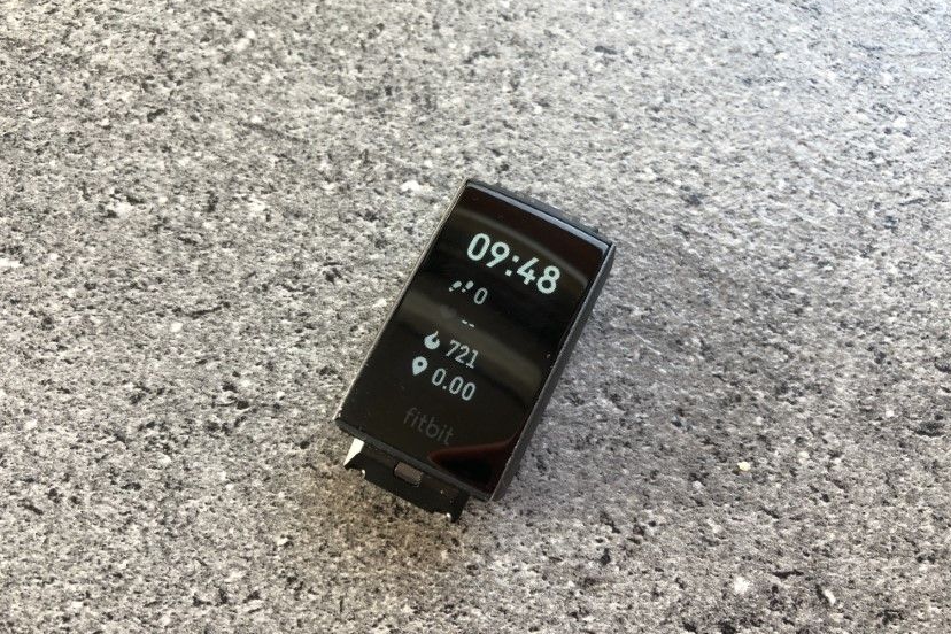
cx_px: 470
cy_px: 323
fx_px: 792
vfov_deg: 43.6
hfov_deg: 61.9
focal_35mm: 30
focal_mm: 4
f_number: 1.8
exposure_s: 1/33
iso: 32
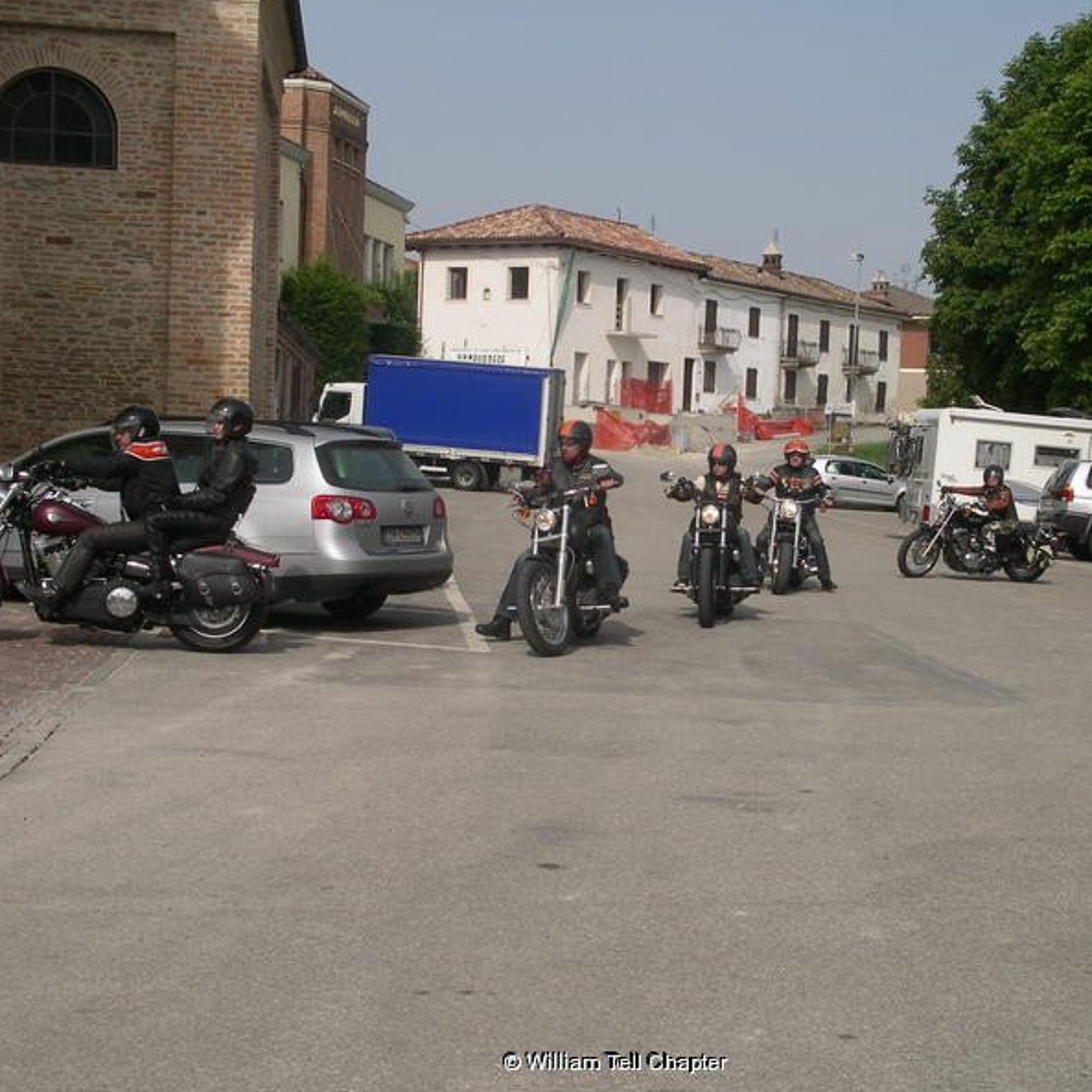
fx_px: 2213
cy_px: 543
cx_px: 613
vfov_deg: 27.7
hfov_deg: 27.7
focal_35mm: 62
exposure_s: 1/250
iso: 80
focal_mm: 10.9
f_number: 7.8
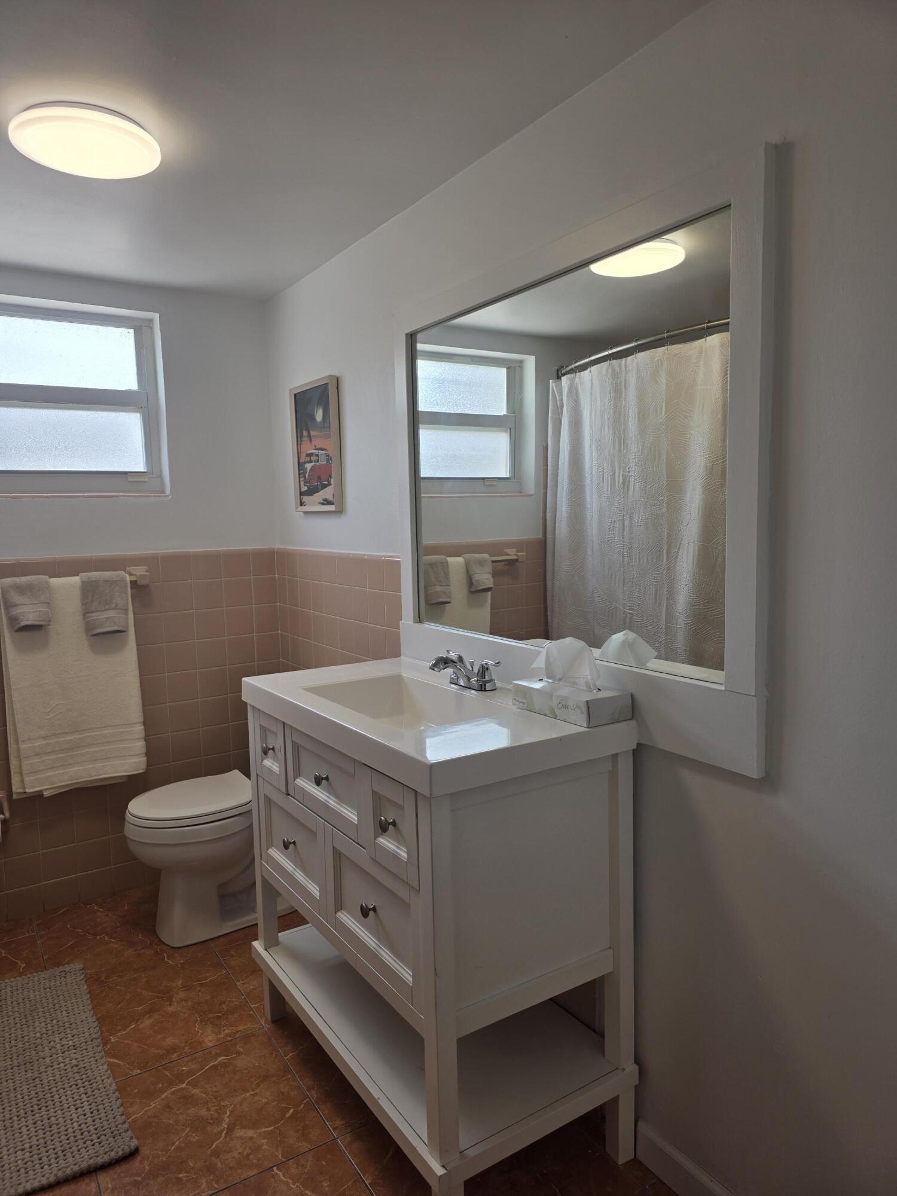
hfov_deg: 58.9
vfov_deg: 73.9
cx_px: 448
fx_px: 795
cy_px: 598
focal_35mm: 23
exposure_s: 1/120
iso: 20
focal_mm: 6.3
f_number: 1.7
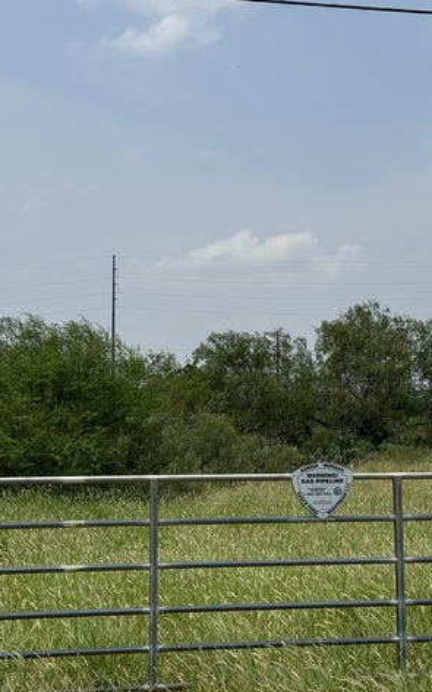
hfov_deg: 18.8
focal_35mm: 69
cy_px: 342
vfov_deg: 29.8
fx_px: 1300
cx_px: 322
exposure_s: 1/10526
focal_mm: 6.76
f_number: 1.78
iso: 64
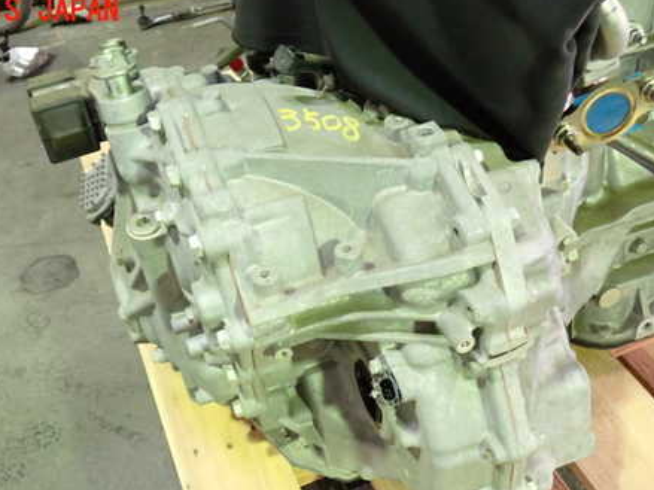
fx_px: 774
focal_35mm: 41
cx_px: 295
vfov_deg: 34.8
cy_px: 328
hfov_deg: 45.7
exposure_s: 1/30
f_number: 2.3
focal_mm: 5.4
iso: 800
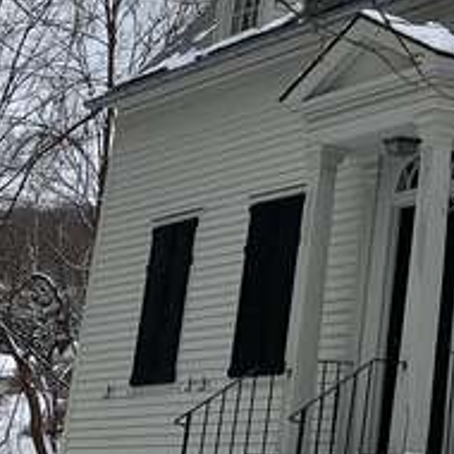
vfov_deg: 18.3
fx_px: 1380
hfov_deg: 16.4
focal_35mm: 93
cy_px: 36
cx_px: 757
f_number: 1.8
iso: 25
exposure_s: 1/1880
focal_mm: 4.25
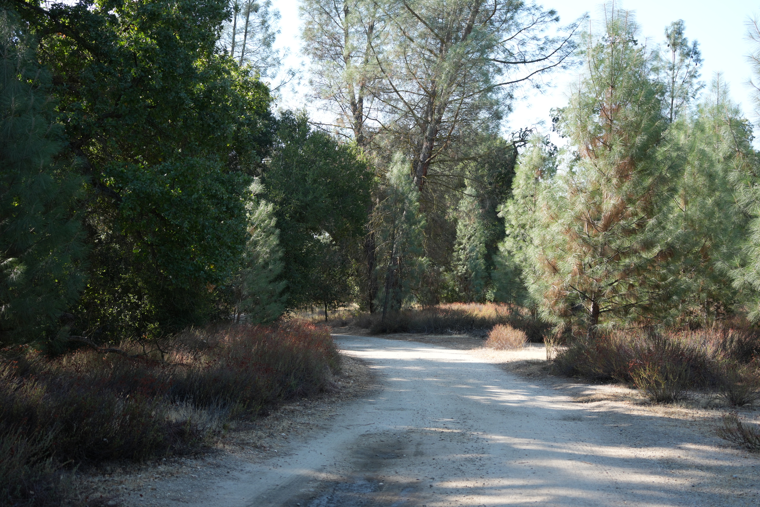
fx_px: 1055
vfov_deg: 27.0
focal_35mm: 50
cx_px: 380
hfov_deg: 39.6
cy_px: 254
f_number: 4.5
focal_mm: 50
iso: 400
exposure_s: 1/500
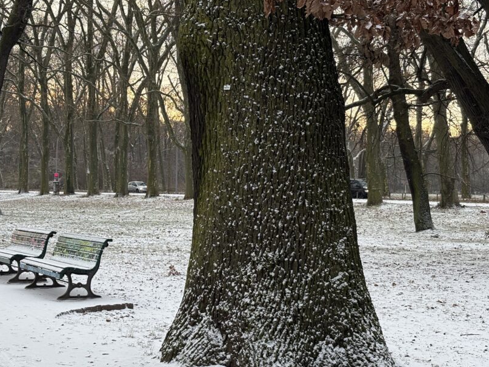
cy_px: 163
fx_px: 932
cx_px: 219
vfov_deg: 22.2
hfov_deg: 29.4
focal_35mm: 66
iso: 50
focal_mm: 5.96
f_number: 1.6
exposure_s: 1/243
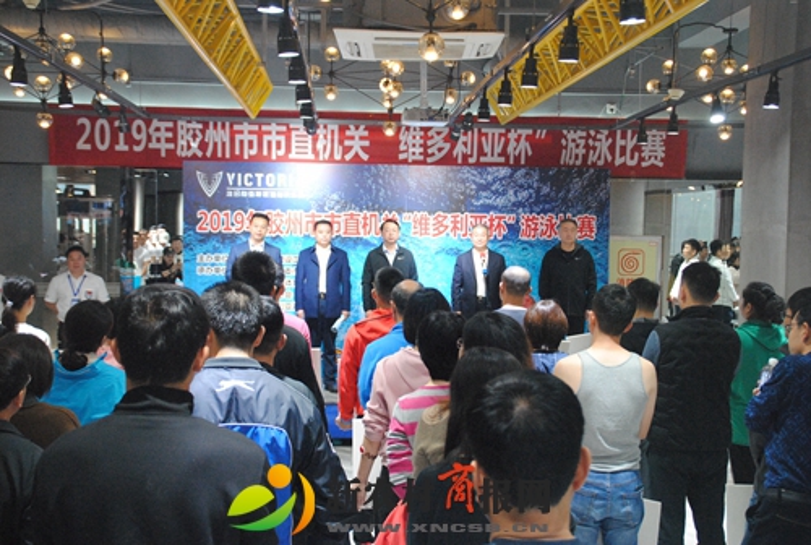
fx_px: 1084
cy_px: 272
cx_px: 406
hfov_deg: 41.0
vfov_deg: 28.2
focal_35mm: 48
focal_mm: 32
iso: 1600
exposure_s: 1/100
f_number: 5
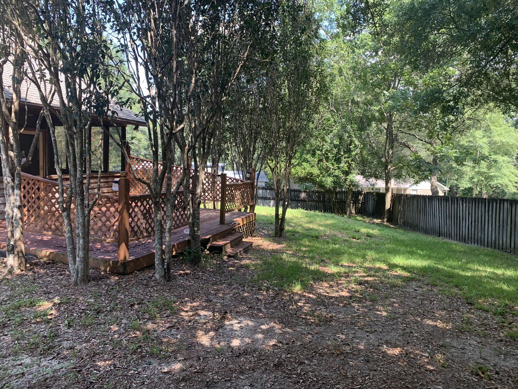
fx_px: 389
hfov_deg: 67.3
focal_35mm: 26
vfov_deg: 53.1
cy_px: 194
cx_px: 259
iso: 25
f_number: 1.8
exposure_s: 1/121
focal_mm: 4.25
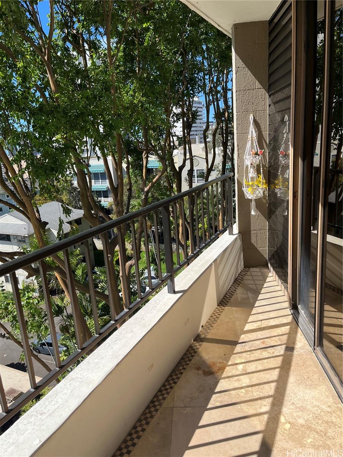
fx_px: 344
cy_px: 228
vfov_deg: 67.3
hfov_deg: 53.1
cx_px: 172
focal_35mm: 26
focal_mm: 5.1
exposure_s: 1/3049
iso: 50
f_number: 1.6
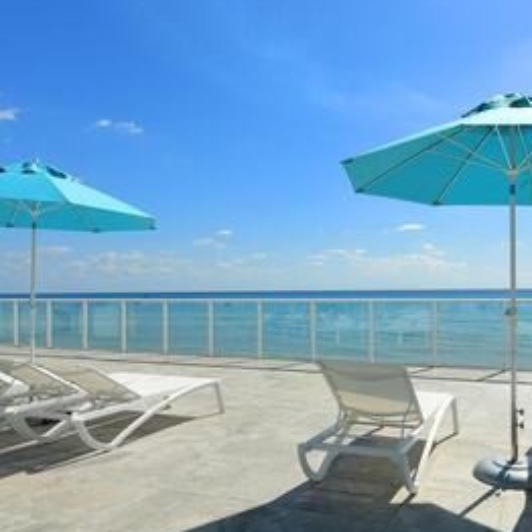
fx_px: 469
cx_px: 372
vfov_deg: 58.9
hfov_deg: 57.2
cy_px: 294
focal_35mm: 27
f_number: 5.6
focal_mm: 20
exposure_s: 1/2000
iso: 250
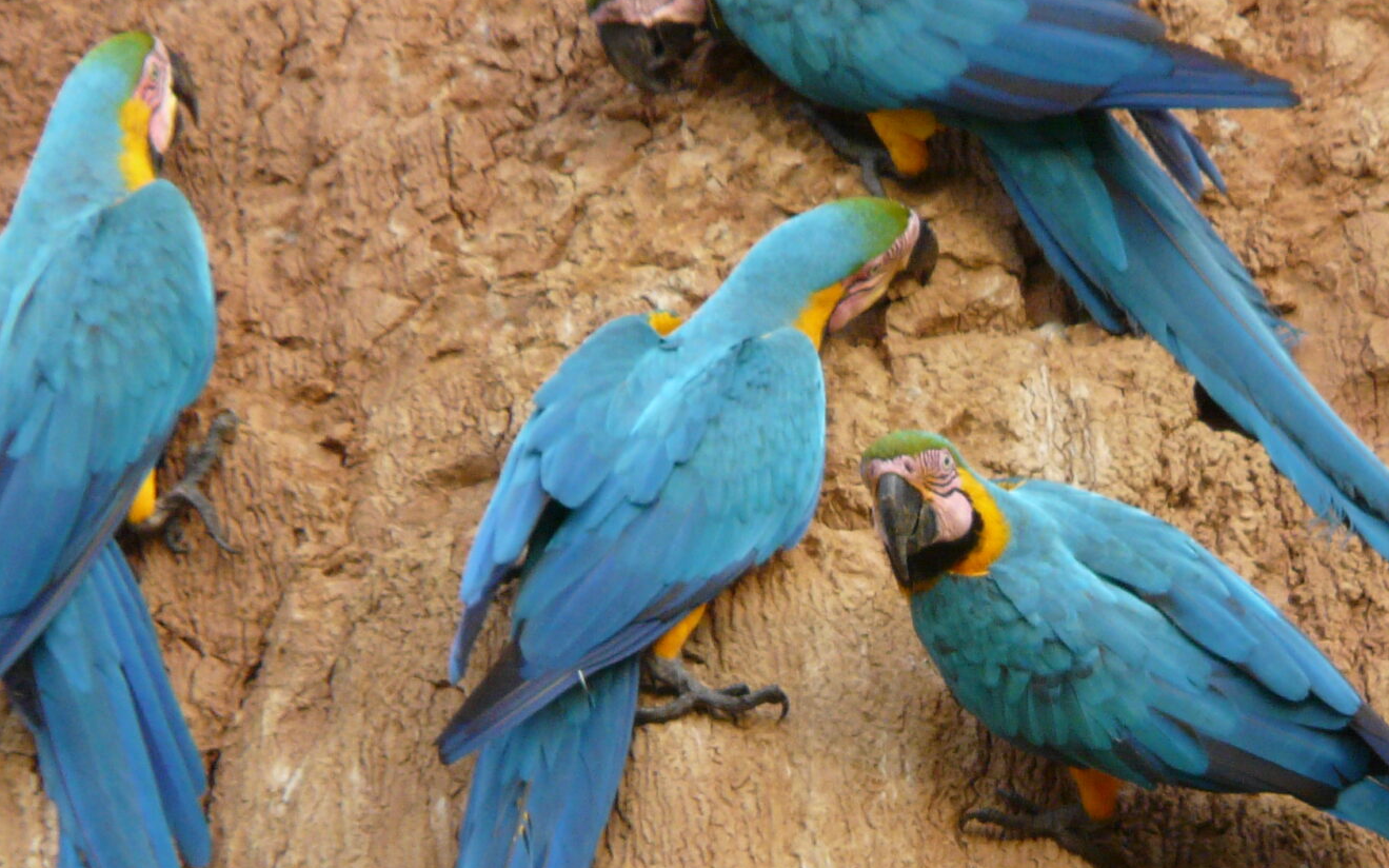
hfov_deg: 2.0
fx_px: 39250
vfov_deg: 1.3
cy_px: 669
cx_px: 1044
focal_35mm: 1037
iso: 200
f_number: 4.2
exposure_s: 1/60
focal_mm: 82.8
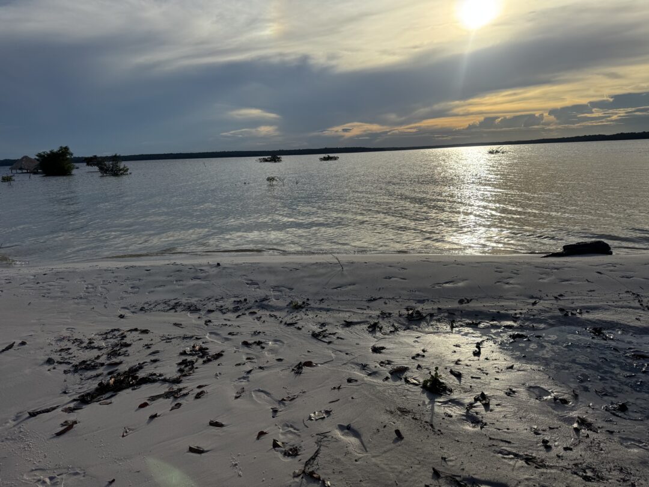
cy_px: 244
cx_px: 324
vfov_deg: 56.8
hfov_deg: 71.6
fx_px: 450
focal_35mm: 24
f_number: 1.78
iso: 80
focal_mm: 6.76
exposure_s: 1/9009
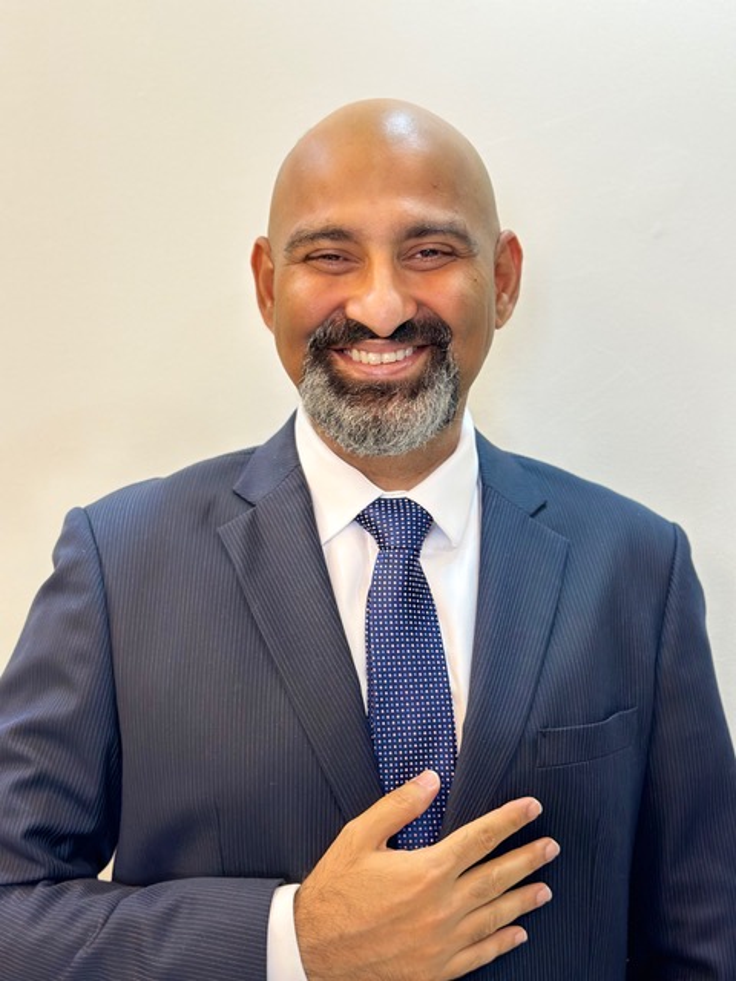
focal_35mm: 48
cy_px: 490
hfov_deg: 30.3
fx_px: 1361
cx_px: 368
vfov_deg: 39.7
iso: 160
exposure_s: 1/50
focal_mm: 6.86
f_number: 1.78
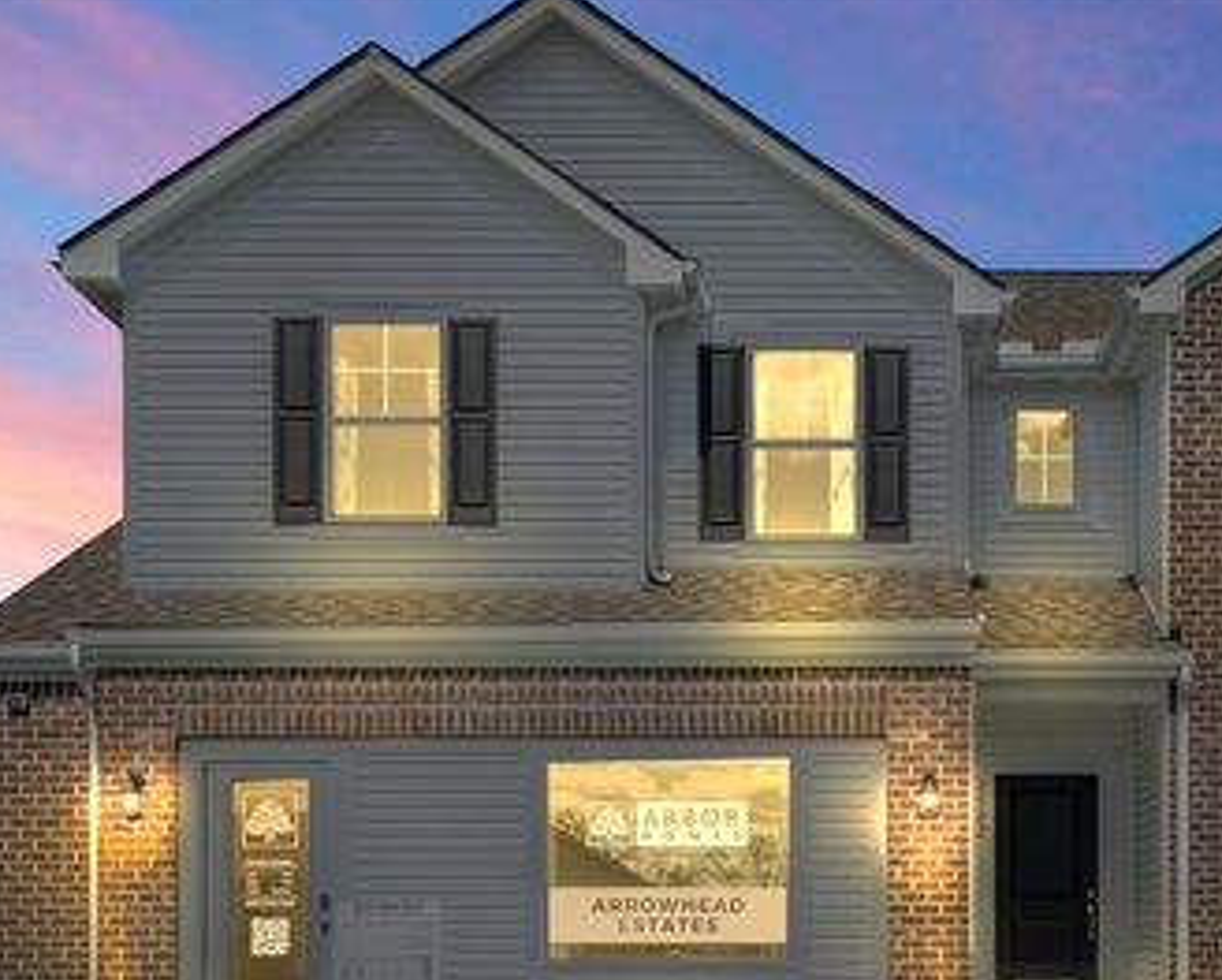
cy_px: 594
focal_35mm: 50
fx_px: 1810
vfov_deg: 30.2
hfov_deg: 36.8
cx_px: 853
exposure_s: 1/500
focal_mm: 35
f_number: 9
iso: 320
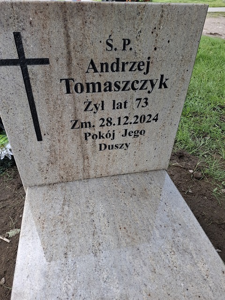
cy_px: 150
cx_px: 112
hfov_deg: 58.9
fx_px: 199
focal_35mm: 23
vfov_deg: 73.9
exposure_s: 1/227
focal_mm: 5.54
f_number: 1.8
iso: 50
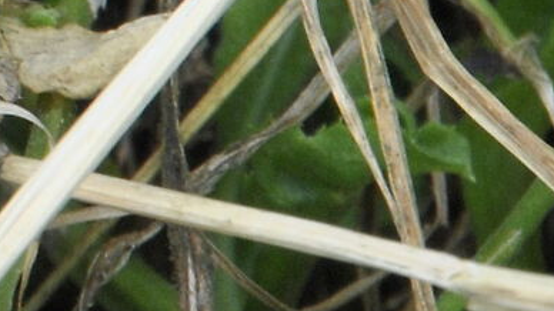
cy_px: -355
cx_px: -758
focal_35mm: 2628
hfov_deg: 0.8
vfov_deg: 0.5
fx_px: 38594
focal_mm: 270
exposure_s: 1/60
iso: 400
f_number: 13
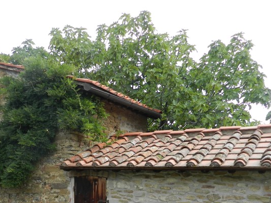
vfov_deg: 31.1
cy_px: 189
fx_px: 344
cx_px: 90
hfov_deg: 42.4
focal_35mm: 44
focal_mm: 4
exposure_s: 1/320
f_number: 3.4
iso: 160
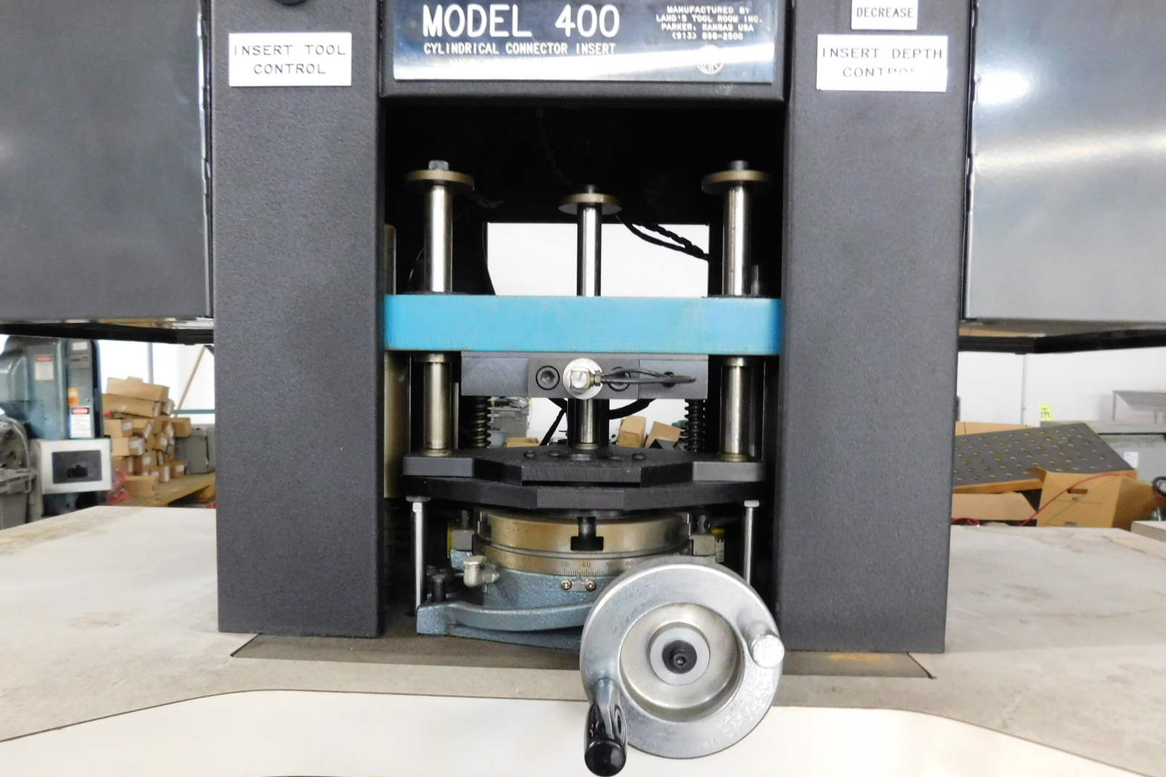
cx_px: 583
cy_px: 414
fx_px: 777
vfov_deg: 53.1
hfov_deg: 73.7
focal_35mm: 24
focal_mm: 4
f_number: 3
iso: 560
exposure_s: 1/8
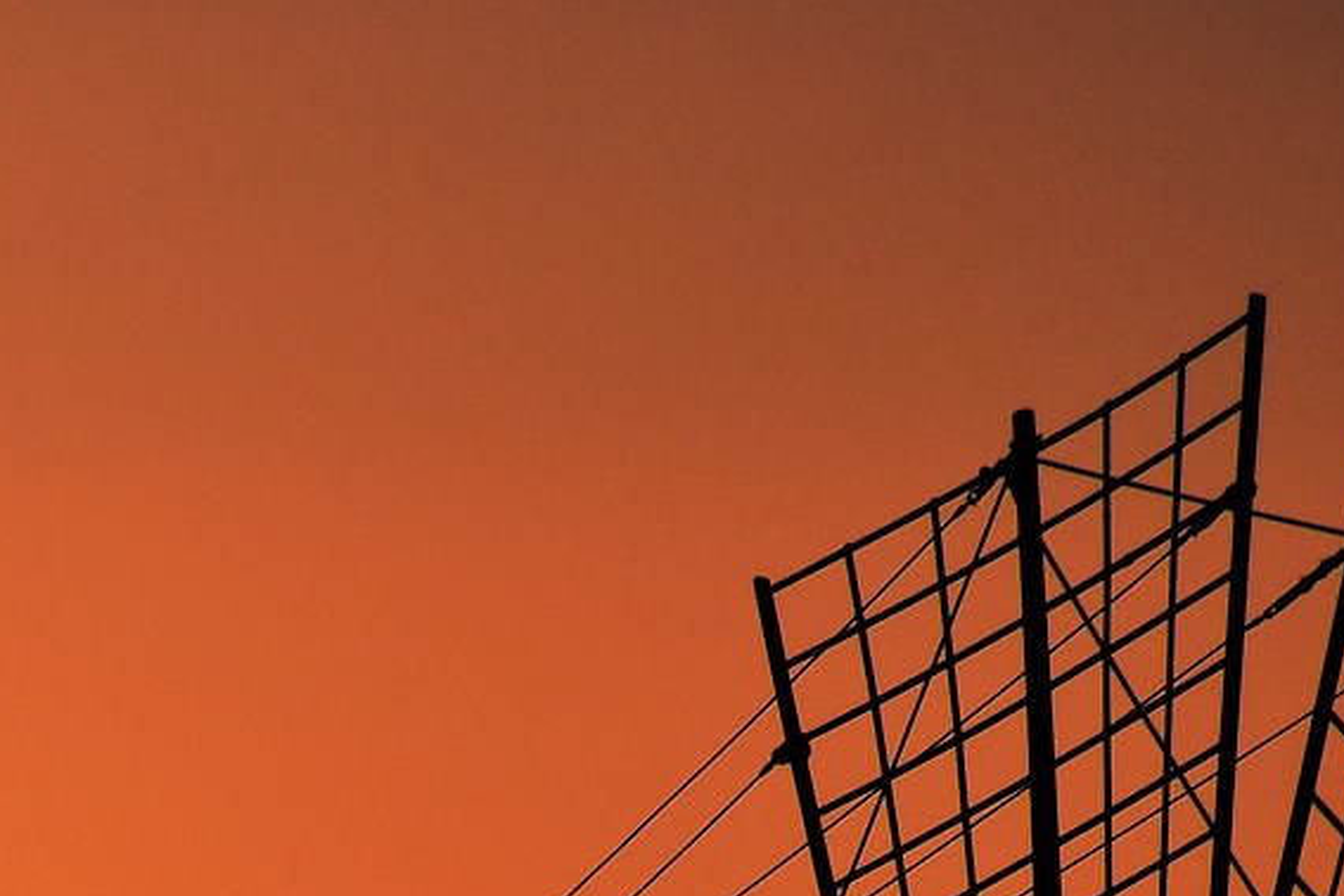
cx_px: -785
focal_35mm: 775
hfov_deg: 2.7
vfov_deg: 1.8
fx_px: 28931
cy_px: 1813
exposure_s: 1/500
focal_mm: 122
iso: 140
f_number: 8
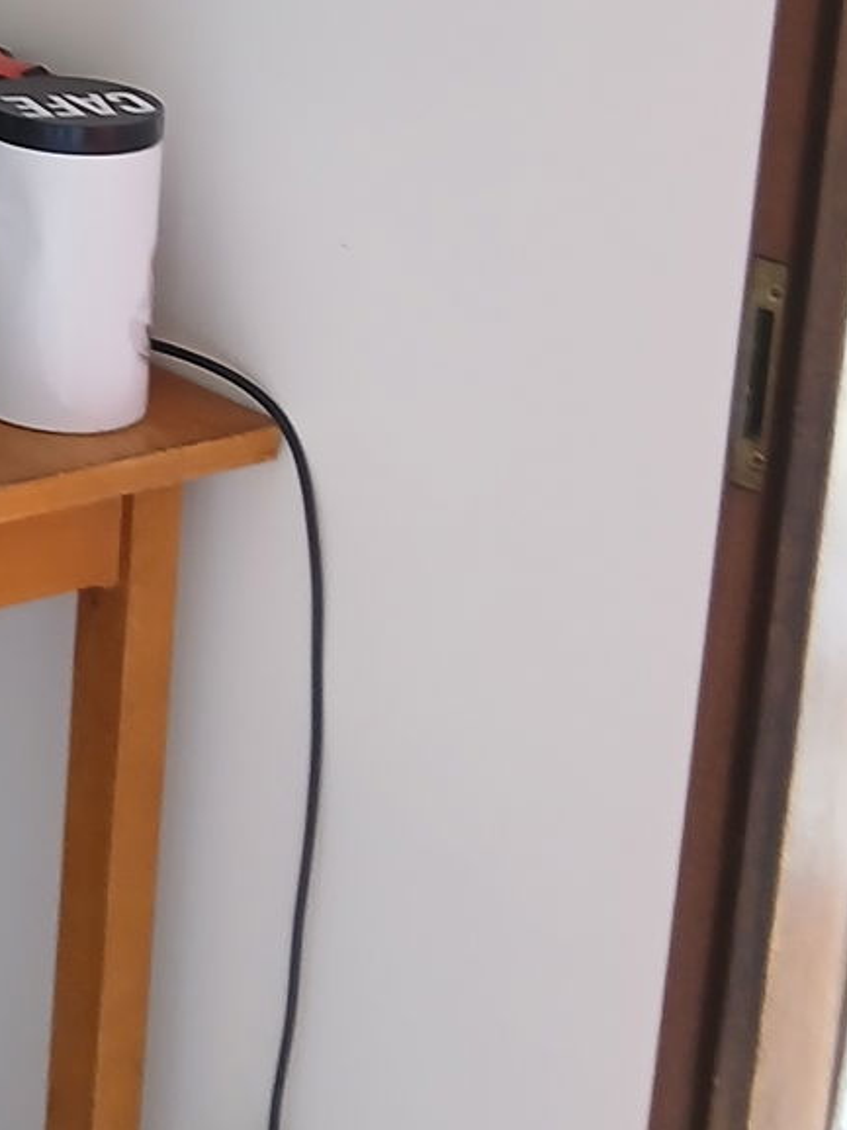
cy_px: -126
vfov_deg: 19.5
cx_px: -647
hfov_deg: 13.8
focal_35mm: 96
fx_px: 3134
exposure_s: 1/33.3
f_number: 1.8
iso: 200
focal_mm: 3.98
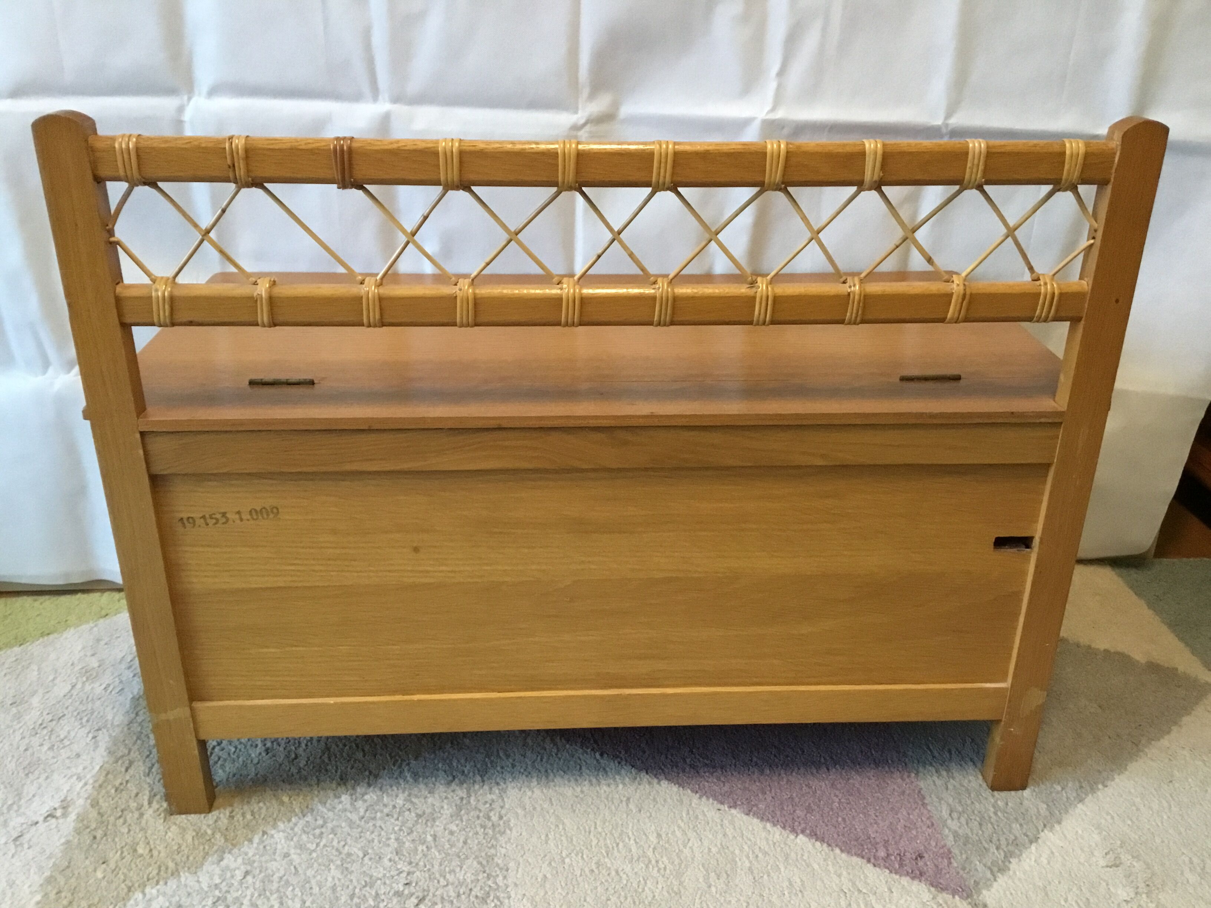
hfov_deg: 58.4
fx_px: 1084
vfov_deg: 45.4
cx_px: 606
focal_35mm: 31
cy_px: 454
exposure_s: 1/17
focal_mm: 3.3
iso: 250
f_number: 2.4
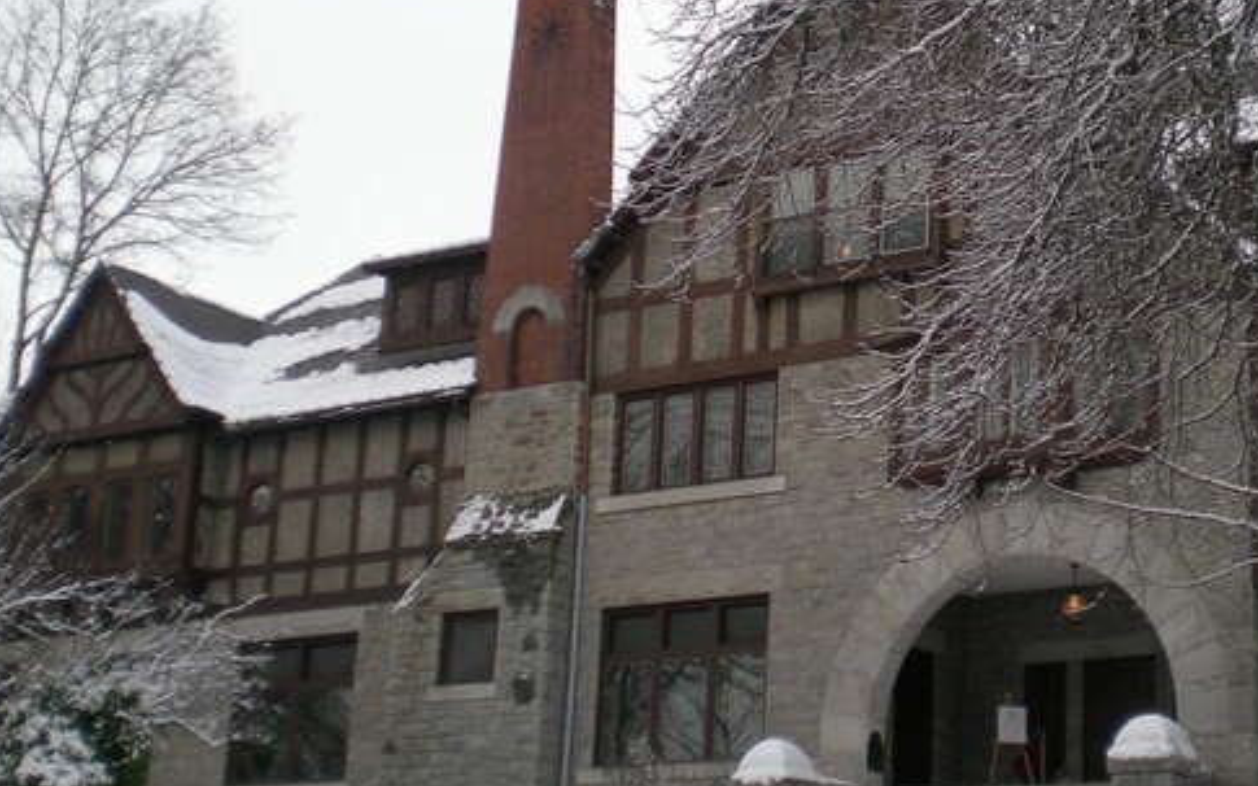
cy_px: 329
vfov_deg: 16.9
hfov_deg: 26.7
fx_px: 2640
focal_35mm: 77
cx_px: 796
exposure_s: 1/210
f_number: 3.5
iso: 50
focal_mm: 7.4
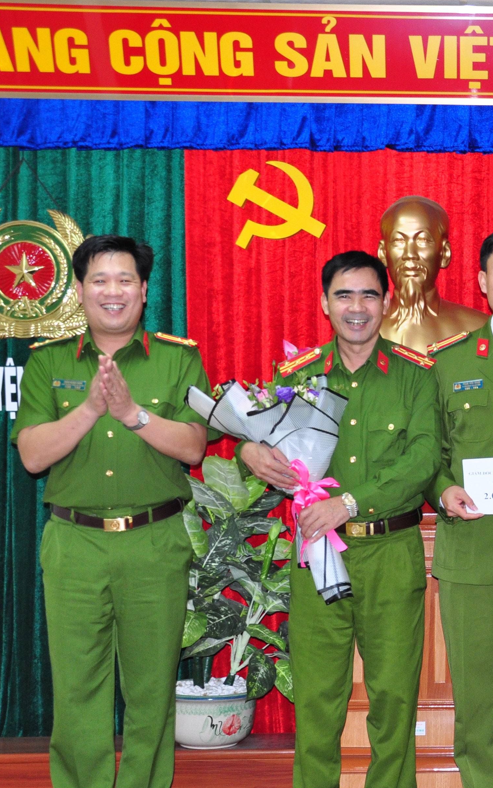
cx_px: 569
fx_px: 1460
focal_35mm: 68
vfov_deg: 30.2
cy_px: 437
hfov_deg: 18.3
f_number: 4.5
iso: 640
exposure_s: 1/60
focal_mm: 25
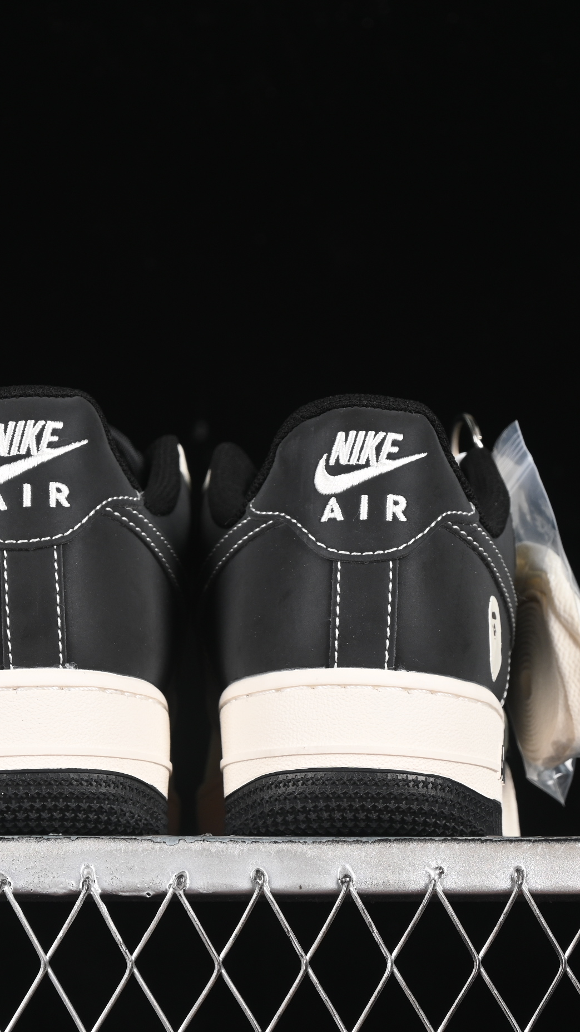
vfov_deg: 18.2
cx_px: 191
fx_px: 3226
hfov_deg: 10.3
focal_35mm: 118
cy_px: 516
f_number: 6.3
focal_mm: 50
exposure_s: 1/60
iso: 160
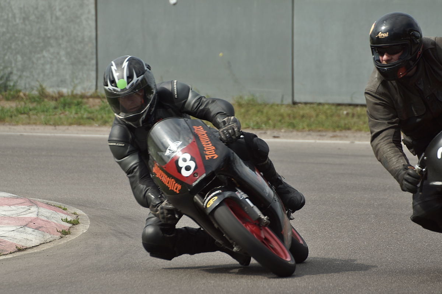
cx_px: 221
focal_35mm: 450
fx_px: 5525
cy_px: 147
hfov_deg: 4.6
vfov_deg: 3.1
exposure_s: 1/250
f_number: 6.3
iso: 50
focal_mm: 300
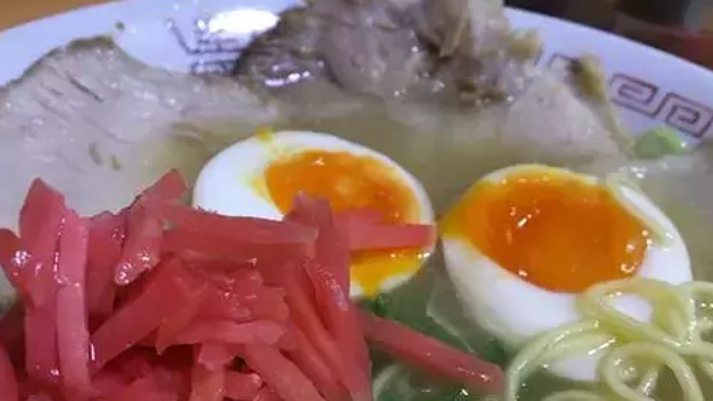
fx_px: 756
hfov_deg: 50.4
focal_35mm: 40
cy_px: 258
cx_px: 329
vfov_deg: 29.6
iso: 200
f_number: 2.2
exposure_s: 1/15
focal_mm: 4.15
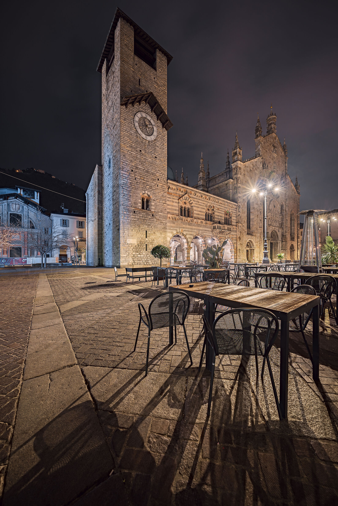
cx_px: 169
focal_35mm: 12
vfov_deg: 112.6
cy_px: 253
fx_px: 169
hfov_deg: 90.0
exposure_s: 30
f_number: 4
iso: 100
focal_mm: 12
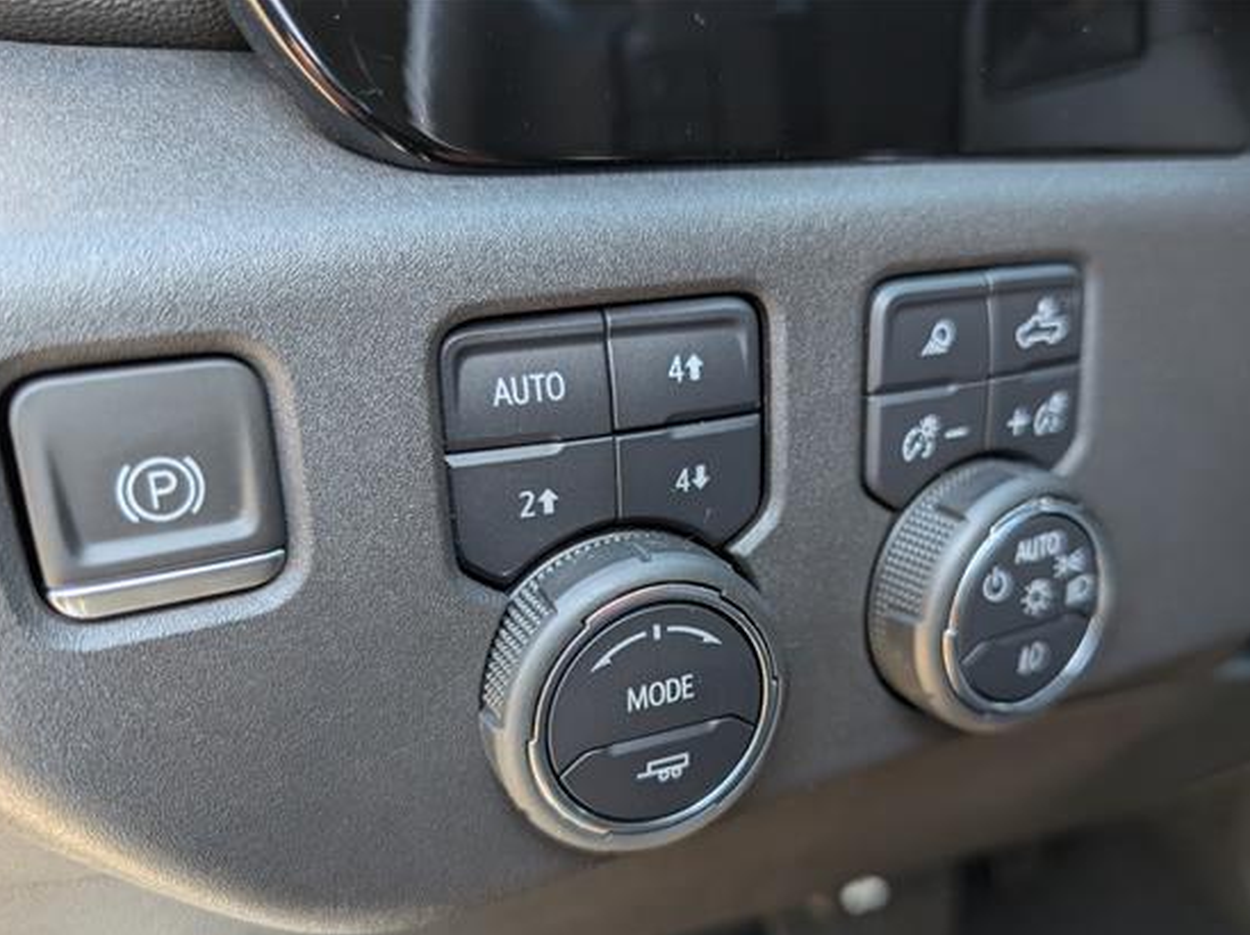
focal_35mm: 28
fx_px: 1010
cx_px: 667
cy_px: 541
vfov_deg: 49.5
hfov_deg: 63.4
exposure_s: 1/147
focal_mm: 6.9
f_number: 1.68
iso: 34
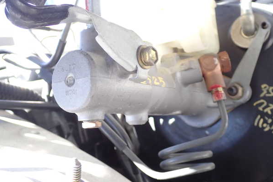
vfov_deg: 31.2
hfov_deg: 45.4
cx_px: 137
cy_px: 91
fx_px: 326
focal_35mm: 43
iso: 160
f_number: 2.8
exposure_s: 1/80
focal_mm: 7.31
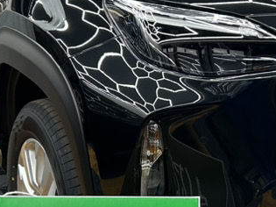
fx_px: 789
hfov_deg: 19.6
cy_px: 159
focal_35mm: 99
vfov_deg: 14.9
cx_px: 233
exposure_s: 1/120
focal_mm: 5.7
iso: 125
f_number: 1.5
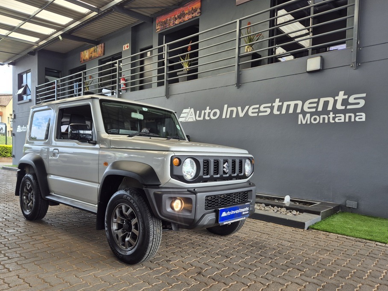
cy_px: 162
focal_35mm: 26
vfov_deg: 52.9
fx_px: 291
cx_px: 178
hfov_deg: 67.2
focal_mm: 5.4
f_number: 1.8
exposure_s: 1/180
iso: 32
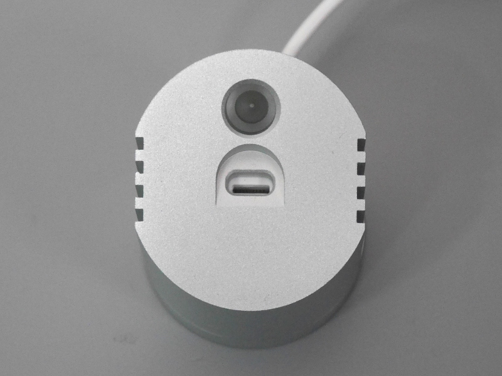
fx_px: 1218
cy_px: 188
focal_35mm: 84
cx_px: 251
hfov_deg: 23.3
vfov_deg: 17.6
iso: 1600
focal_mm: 42
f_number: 5.6
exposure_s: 1/80
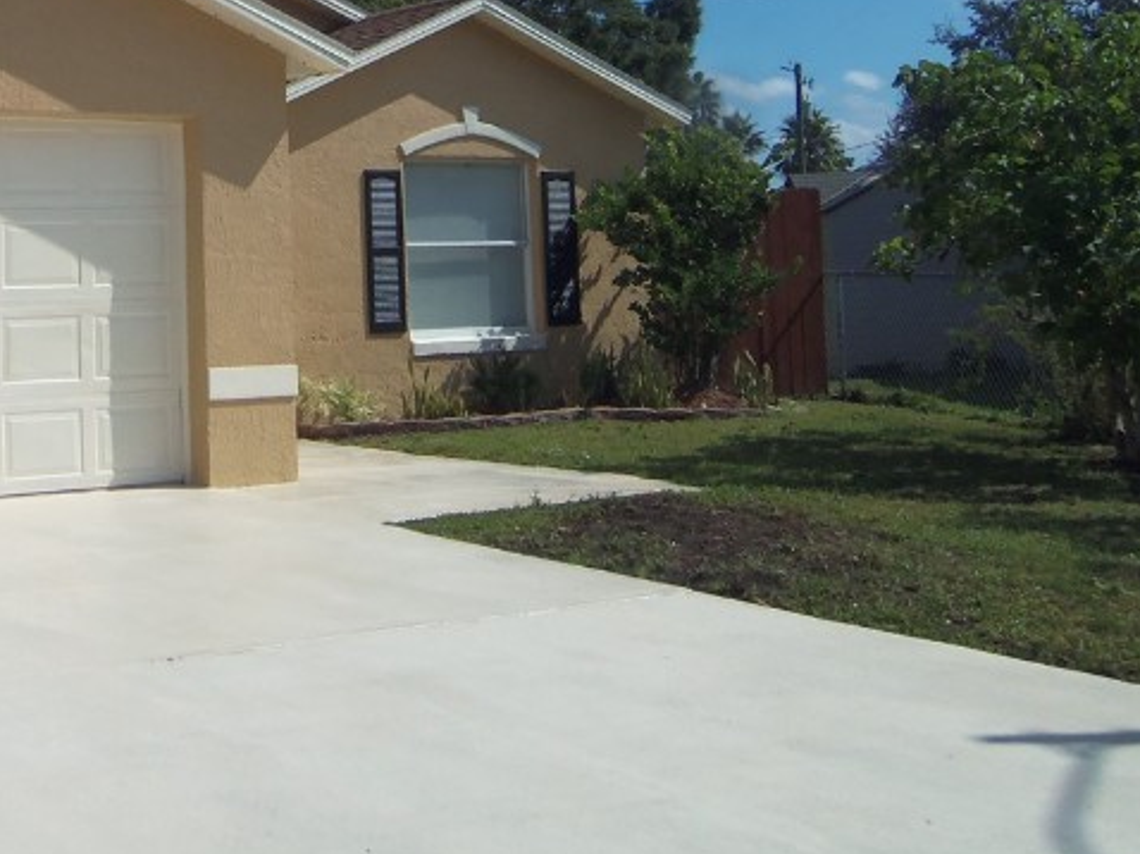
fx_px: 1975
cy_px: 45
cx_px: 224
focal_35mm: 60
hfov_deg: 31.4
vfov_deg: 23.6
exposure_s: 1/160
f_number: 10.8
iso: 64
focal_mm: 5.1
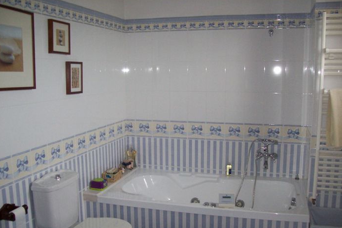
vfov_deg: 35.0
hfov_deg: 50.7
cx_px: 171
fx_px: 361
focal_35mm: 38
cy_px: 129
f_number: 2.7
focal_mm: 6
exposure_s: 1/64
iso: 200
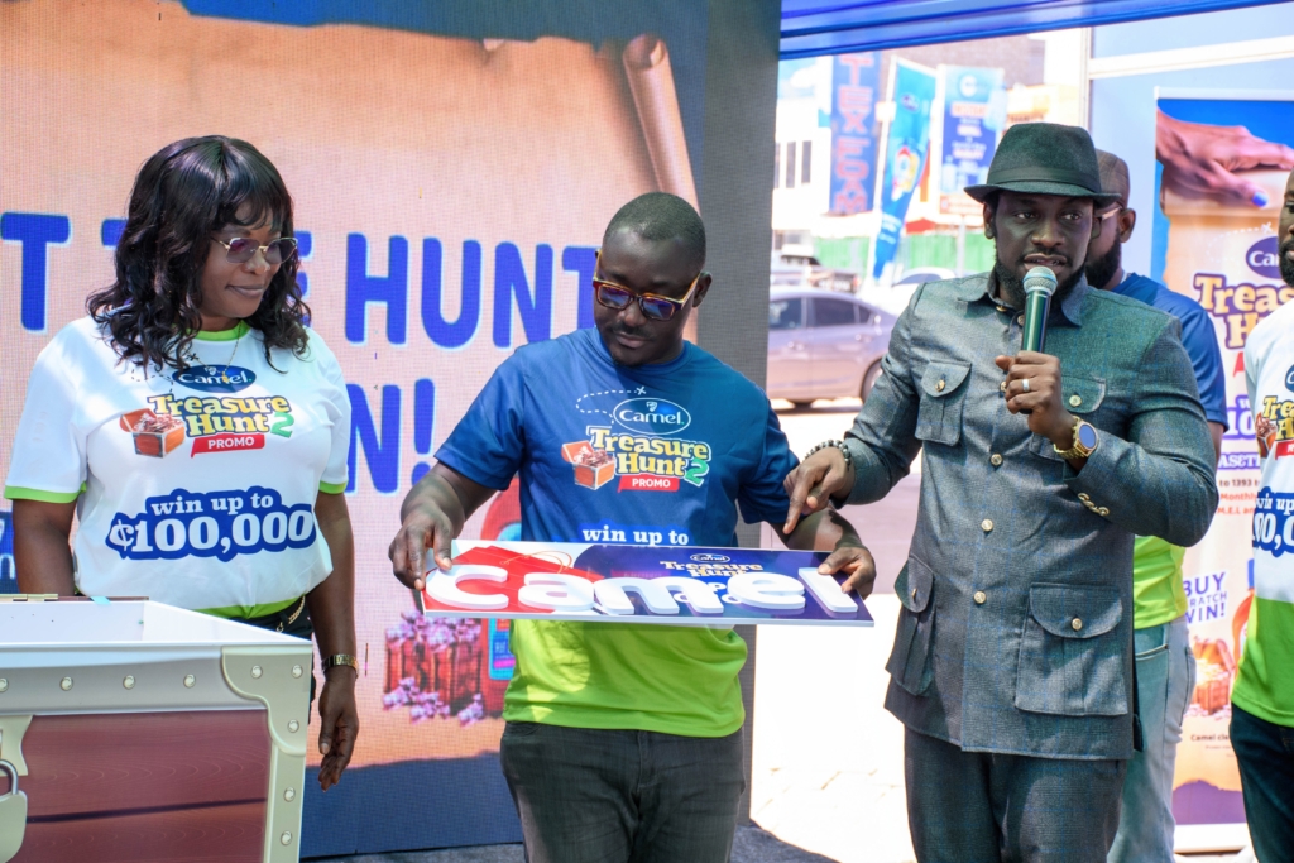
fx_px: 3020
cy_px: 432
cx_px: 647
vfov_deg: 16.3
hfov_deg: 24.2
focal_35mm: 84
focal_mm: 56
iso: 500
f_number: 5.6
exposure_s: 1/200
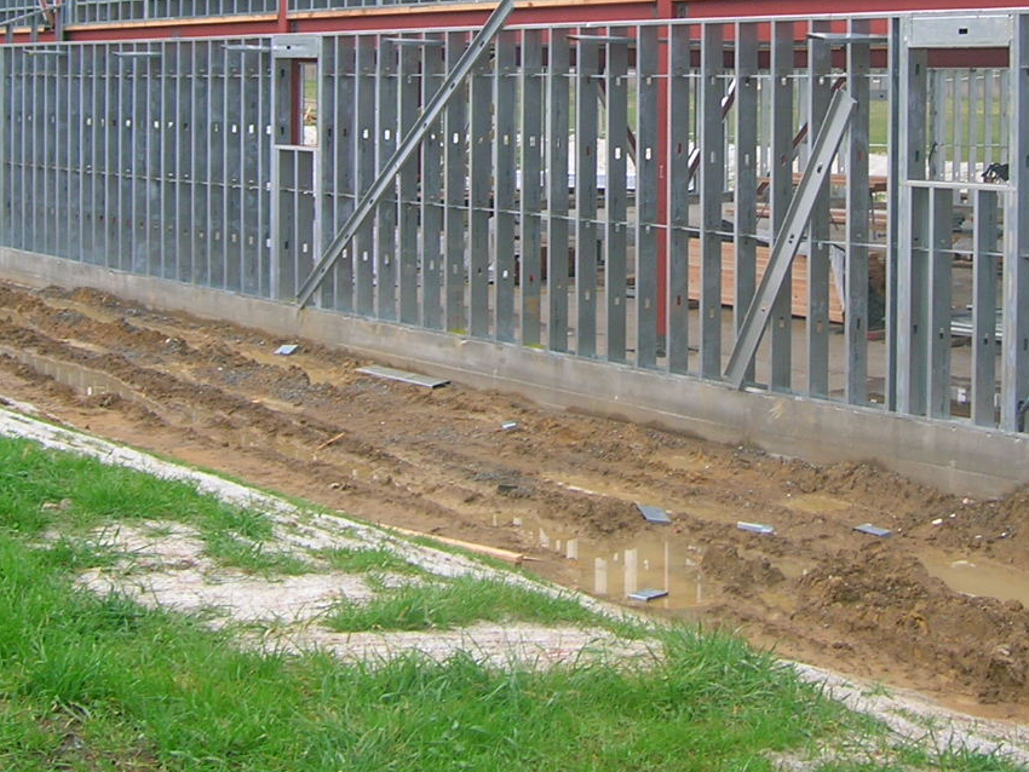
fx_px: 1903
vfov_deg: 22.4
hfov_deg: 30.0
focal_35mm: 64
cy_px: 74
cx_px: 685
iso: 50
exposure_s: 1/37.3
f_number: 2.9
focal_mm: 5.7
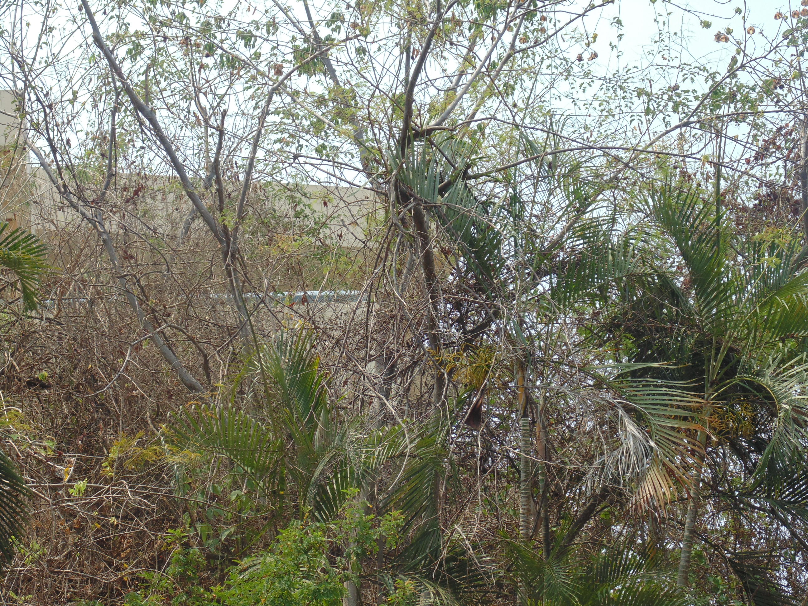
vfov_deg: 15.1
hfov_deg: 20.0
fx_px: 2287
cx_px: 404
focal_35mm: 98
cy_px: 303
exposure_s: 1/400
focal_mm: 17.5
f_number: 4.6
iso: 80
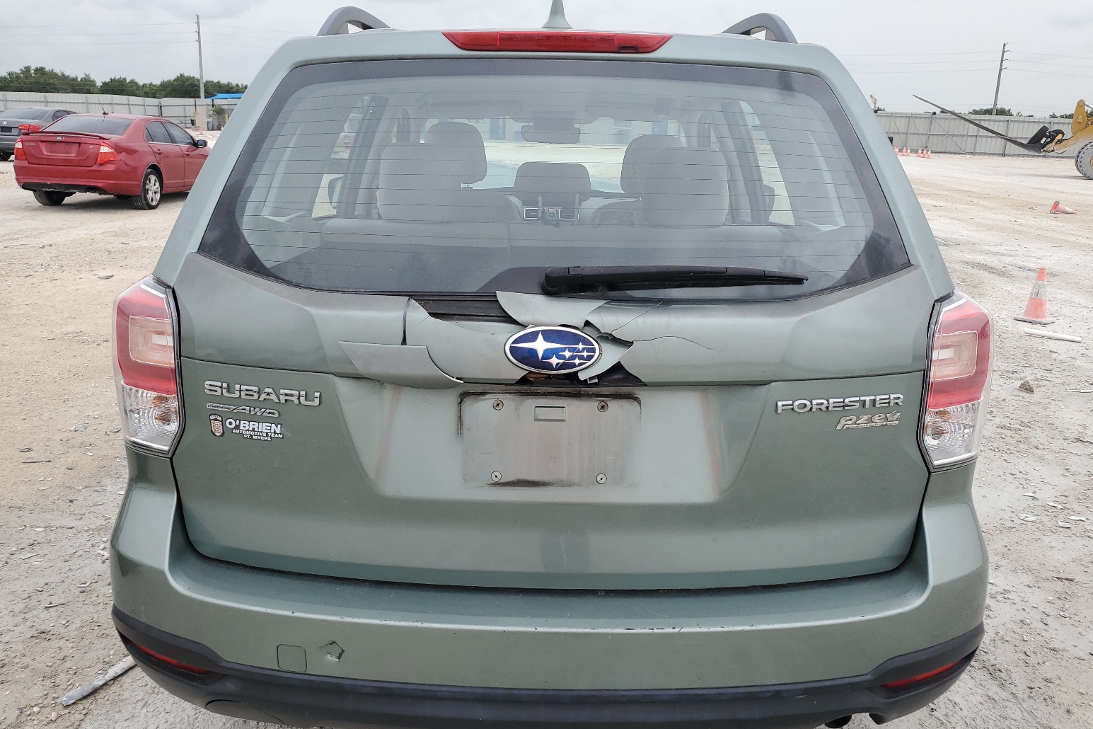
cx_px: 545
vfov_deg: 46.4
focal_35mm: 28
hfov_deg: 65.5
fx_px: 850
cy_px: 381
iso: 50
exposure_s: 1/1667
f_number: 1.5
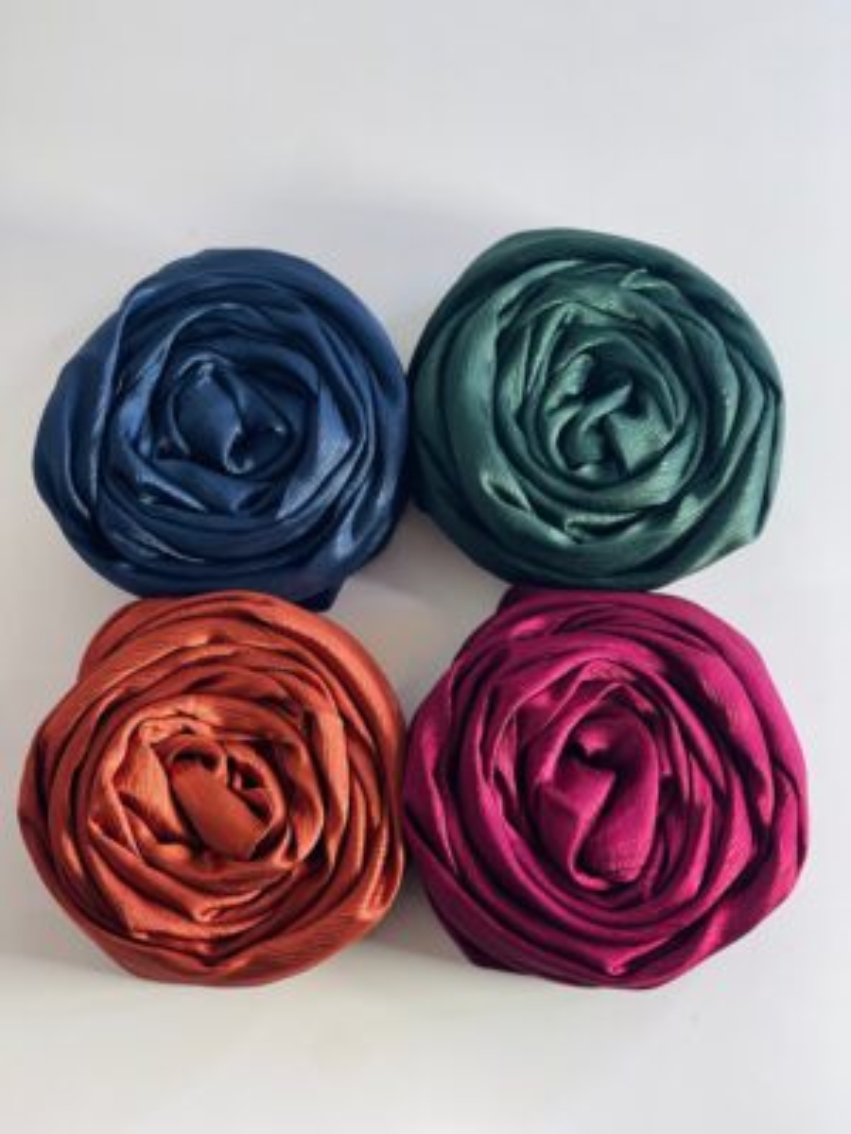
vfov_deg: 30.3
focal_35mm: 64
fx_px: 2098
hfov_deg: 22.9
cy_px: 567
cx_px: 426
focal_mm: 7.5
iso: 80
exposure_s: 1/121
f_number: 2.2
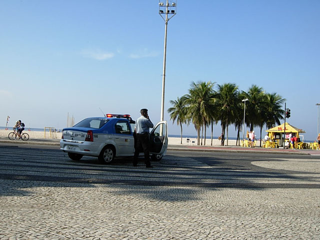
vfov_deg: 39.7
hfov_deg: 51.4
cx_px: 160
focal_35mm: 36
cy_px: 120
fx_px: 333
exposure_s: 1/313
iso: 50
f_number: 5.4
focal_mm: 7.5
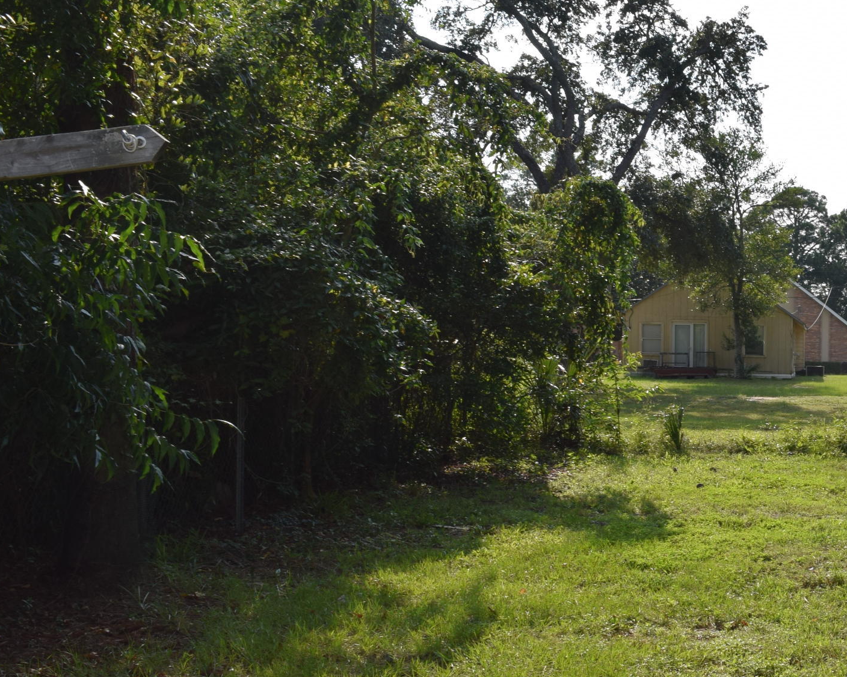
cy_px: 504
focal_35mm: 54
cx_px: 867
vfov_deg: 27.7
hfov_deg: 31.8
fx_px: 1353
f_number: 10
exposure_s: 1/200
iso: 100
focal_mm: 18
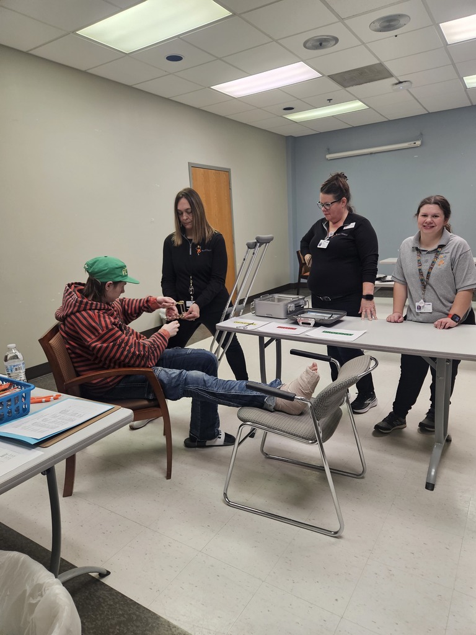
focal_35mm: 23
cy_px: 318
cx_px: 238
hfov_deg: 58.9
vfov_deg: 73.9
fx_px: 422
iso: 400
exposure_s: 1/120
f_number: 1.8
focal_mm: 5.4
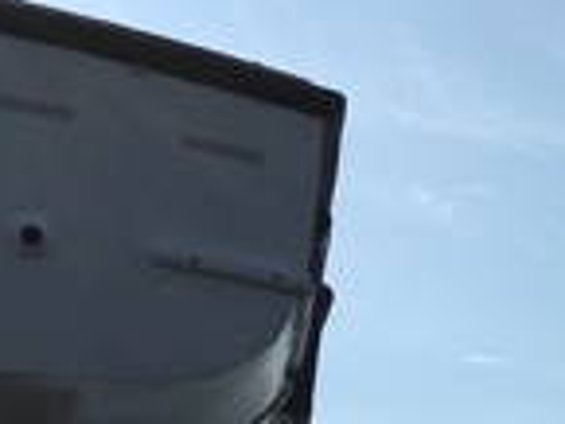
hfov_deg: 13.8
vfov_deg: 11.8
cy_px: 646
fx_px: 1960
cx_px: 1153
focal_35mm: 120
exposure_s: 1/4274
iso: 25
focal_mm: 4.15
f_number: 2.2
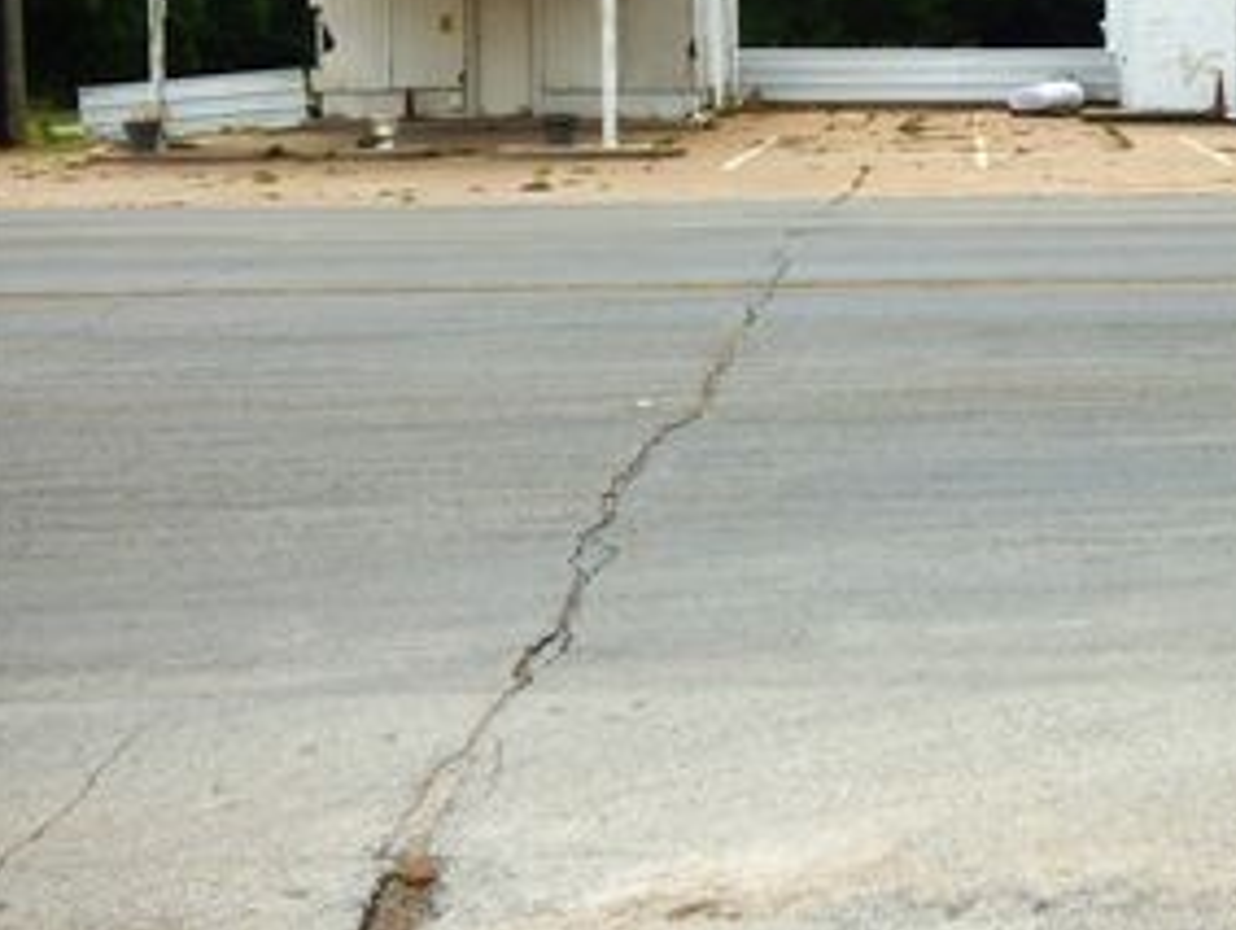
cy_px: 120
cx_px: 1066
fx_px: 2145
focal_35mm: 60
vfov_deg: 23.9
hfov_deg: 31.0
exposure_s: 1/2000
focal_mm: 5.97
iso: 100
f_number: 3.4
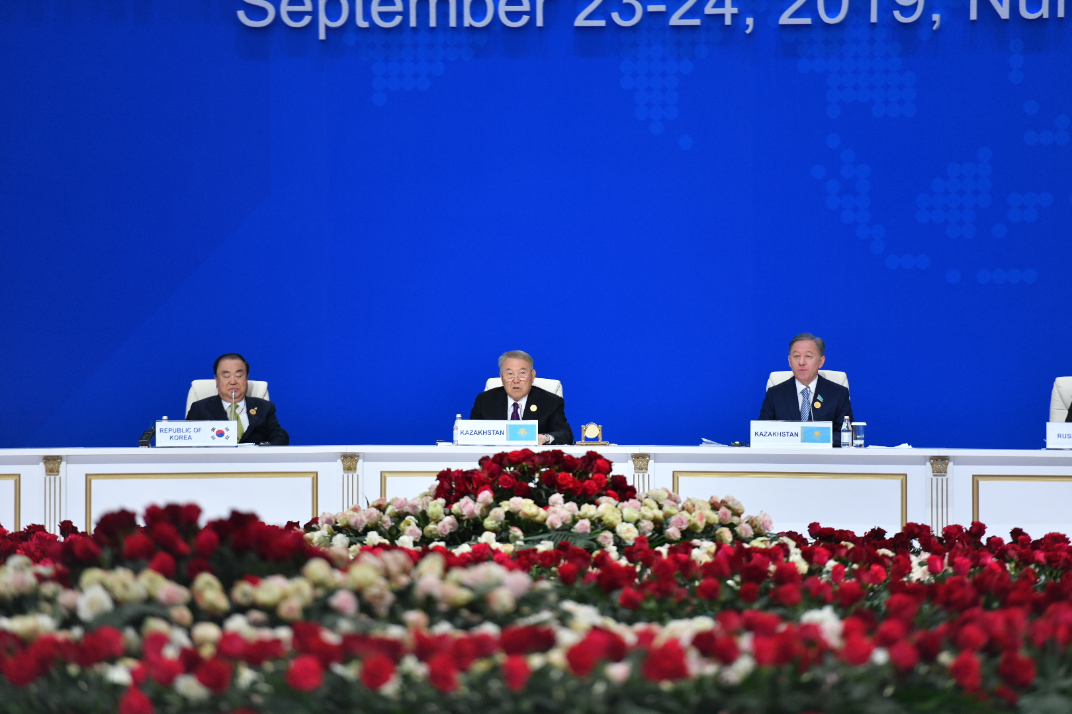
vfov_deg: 6.9
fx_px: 5955
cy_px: 357
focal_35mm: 200
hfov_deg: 10.3
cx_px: 536
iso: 1000
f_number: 2.8
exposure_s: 1/500
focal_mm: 200
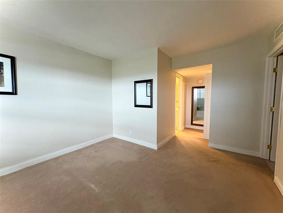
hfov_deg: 102.1
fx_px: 114
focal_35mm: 14
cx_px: 142
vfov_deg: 85.7
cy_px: 106
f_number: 2.2
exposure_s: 1/60
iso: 400
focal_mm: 2.22
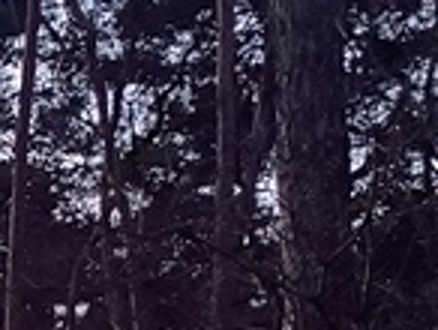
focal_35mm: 140
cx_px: -486
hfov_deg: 12.2
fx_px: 1774
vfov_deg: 9.9
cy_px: 658
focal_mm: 6.14
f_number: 1.65
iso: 1082
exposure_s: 1/50
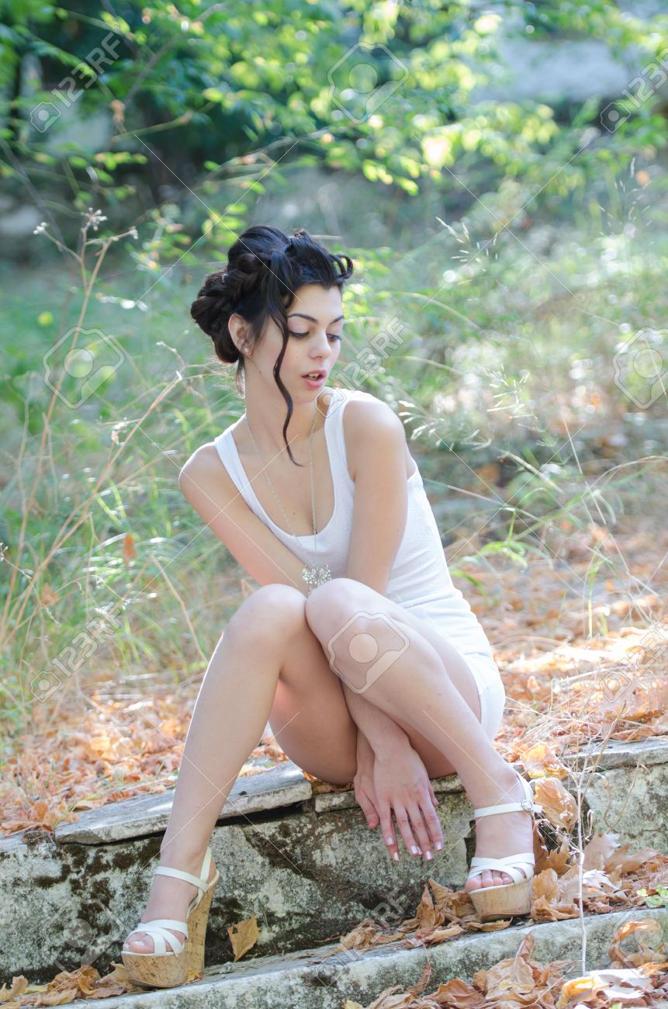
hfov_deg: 10.1
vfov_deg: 15.2
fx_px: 3774
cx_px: 334
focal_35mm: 135
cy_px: 504
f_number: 2.8
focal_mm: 90
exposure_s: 1/100
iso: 250
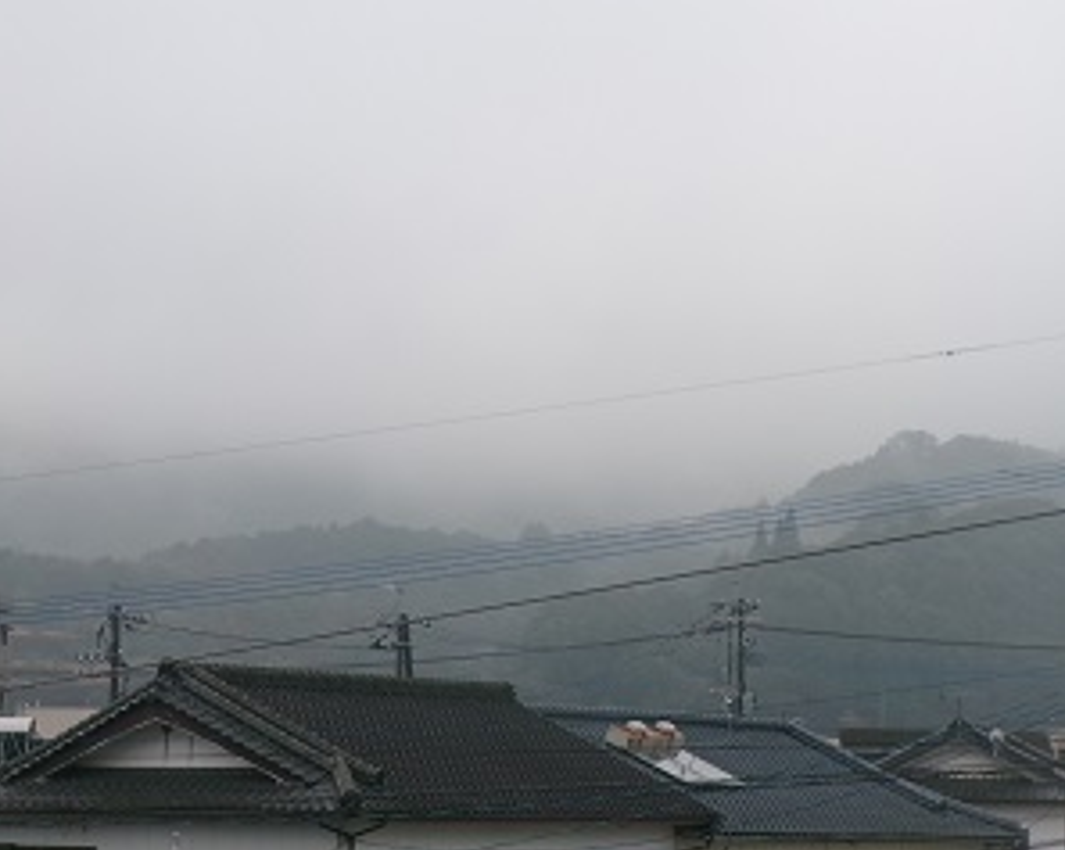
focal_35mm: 125
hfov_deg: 15.4
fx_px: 3936
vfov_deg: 12.3
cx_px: 509
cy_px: 359
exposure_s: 1/200
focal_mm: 16.9
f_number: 5.8
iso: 100
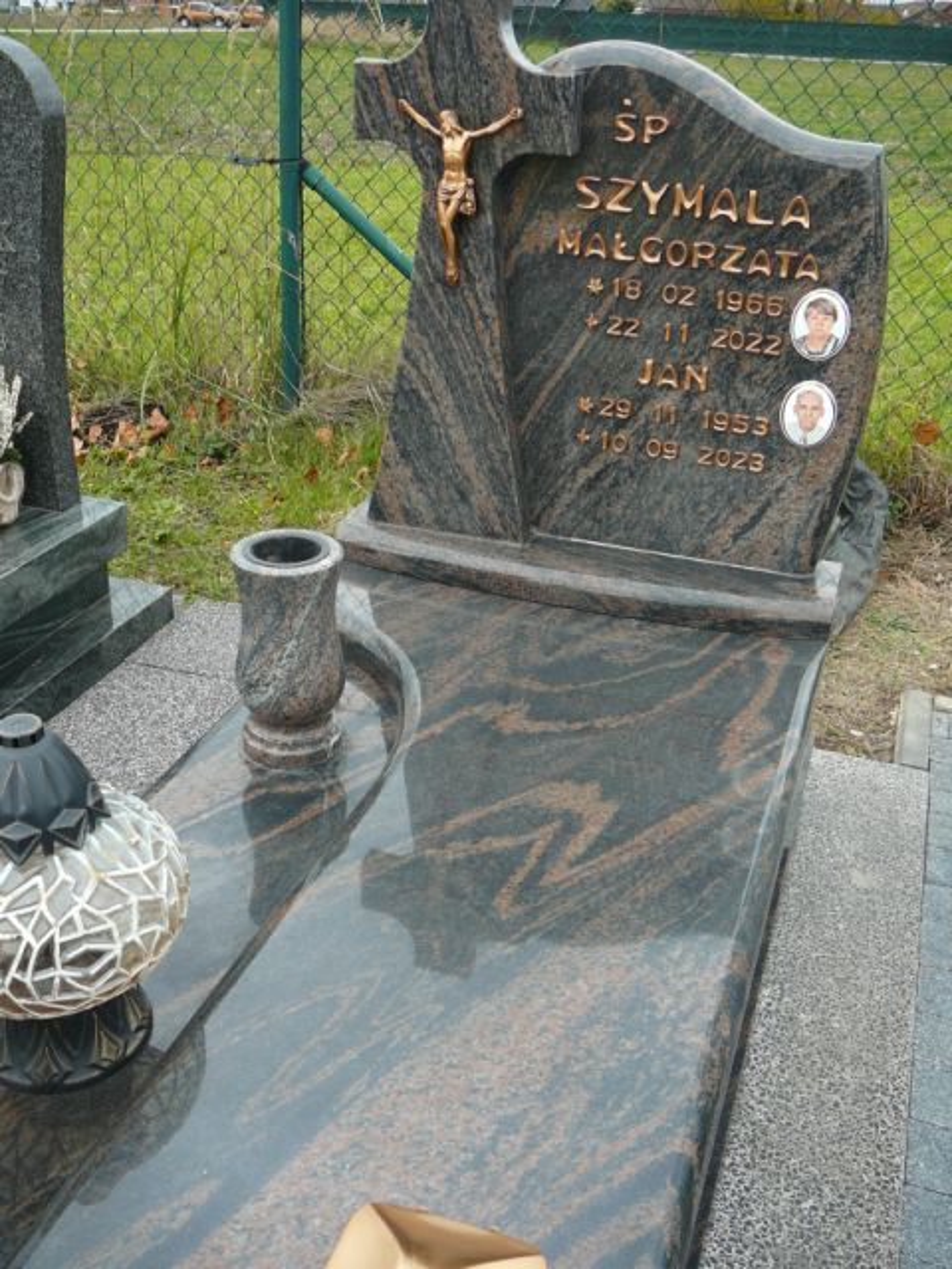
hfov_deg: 40.7
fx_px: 1283
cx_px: 476
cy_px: 634
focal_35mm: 35
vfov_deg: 52.6
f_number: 2.8
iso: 80
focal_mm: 5.2
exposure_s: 1/80
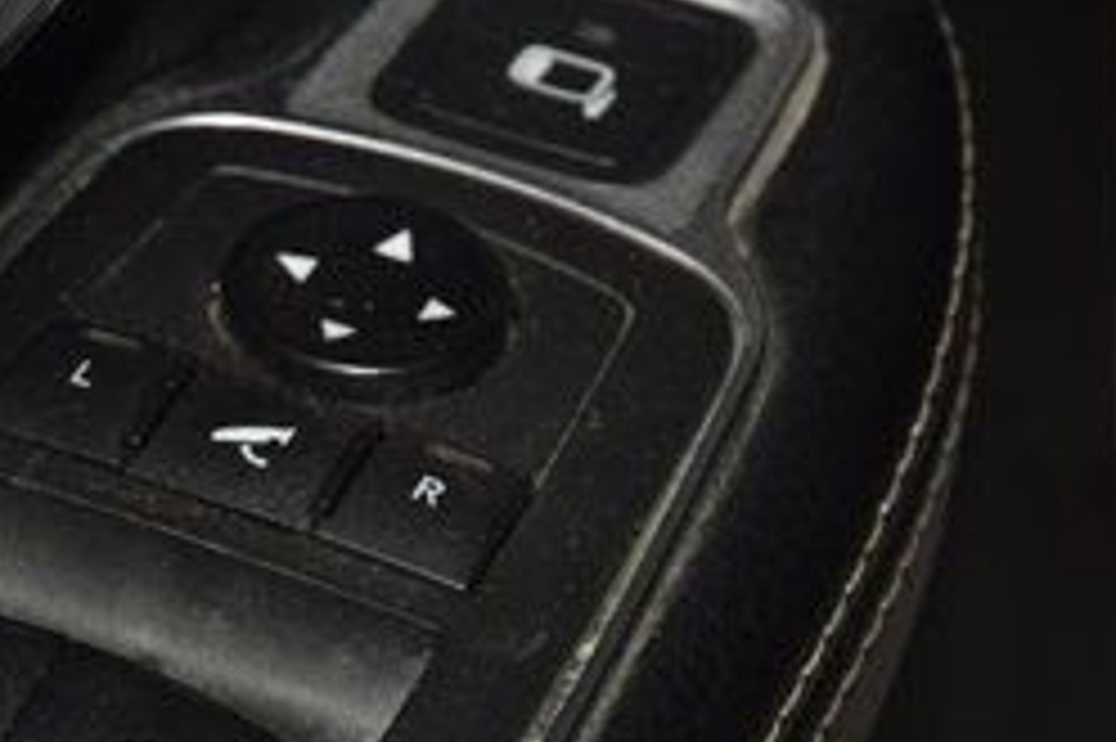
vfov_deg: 5.0
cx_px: -90
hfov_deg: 7.6
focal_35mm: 271
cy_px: 879
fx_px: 8395
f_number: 8
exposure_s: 1/125
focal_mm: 70
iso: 100
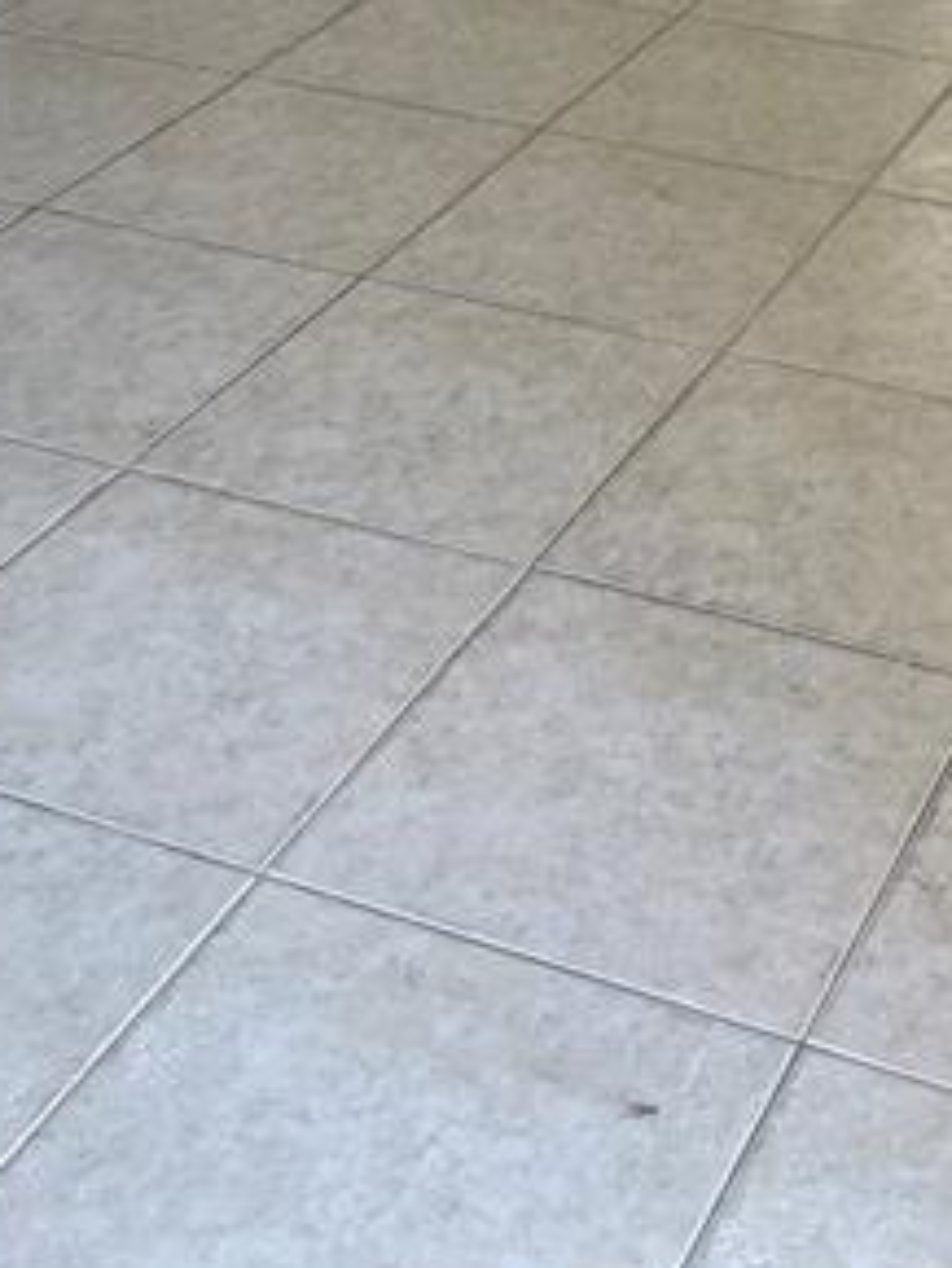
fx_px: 2528
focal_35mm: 69
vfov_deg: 25.5
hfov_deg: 21.0
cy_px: -215
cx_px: 781
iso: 40
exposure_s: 1/121
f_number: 1.6
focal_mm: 4.2
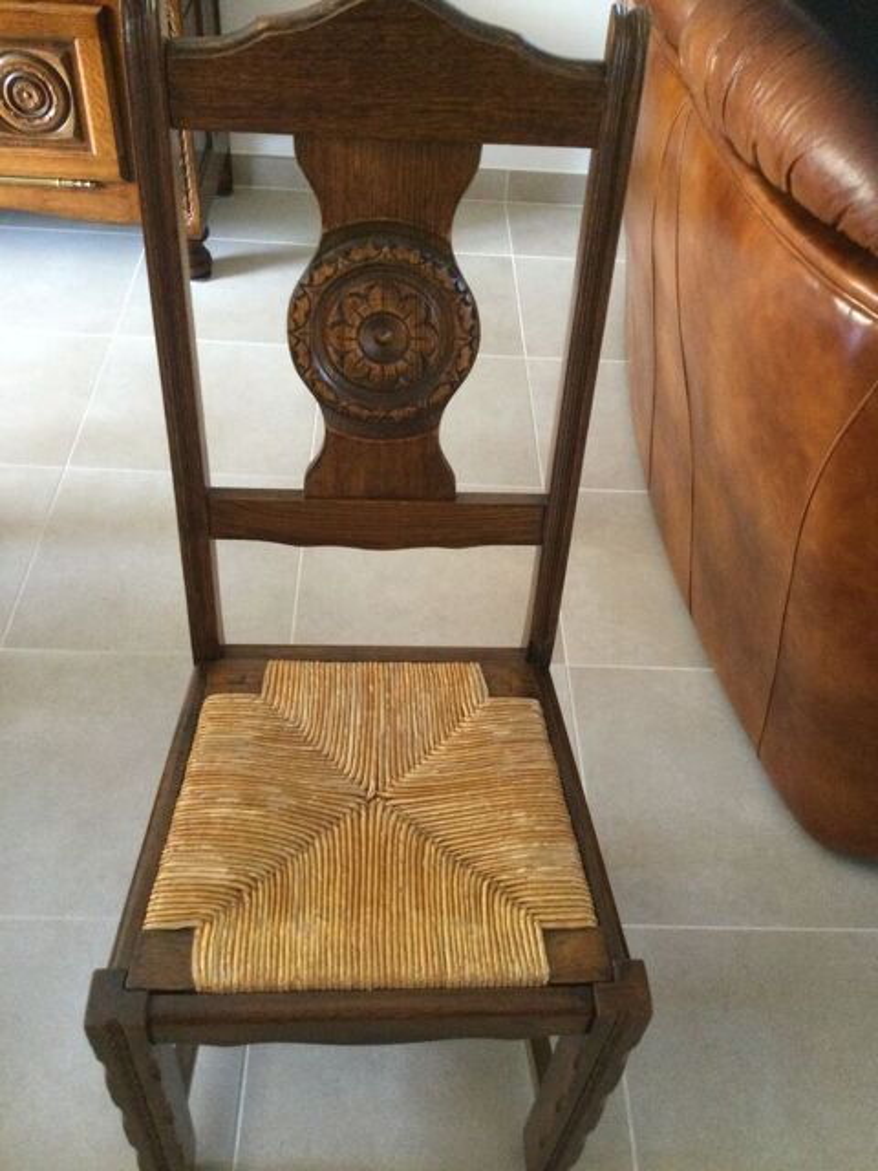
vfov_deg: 58.4
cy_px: 586
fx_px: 1048
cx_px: 439
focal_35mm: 31
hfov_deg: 45.4
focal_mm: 3.3
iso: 200
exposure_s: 1/20
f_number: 2.4
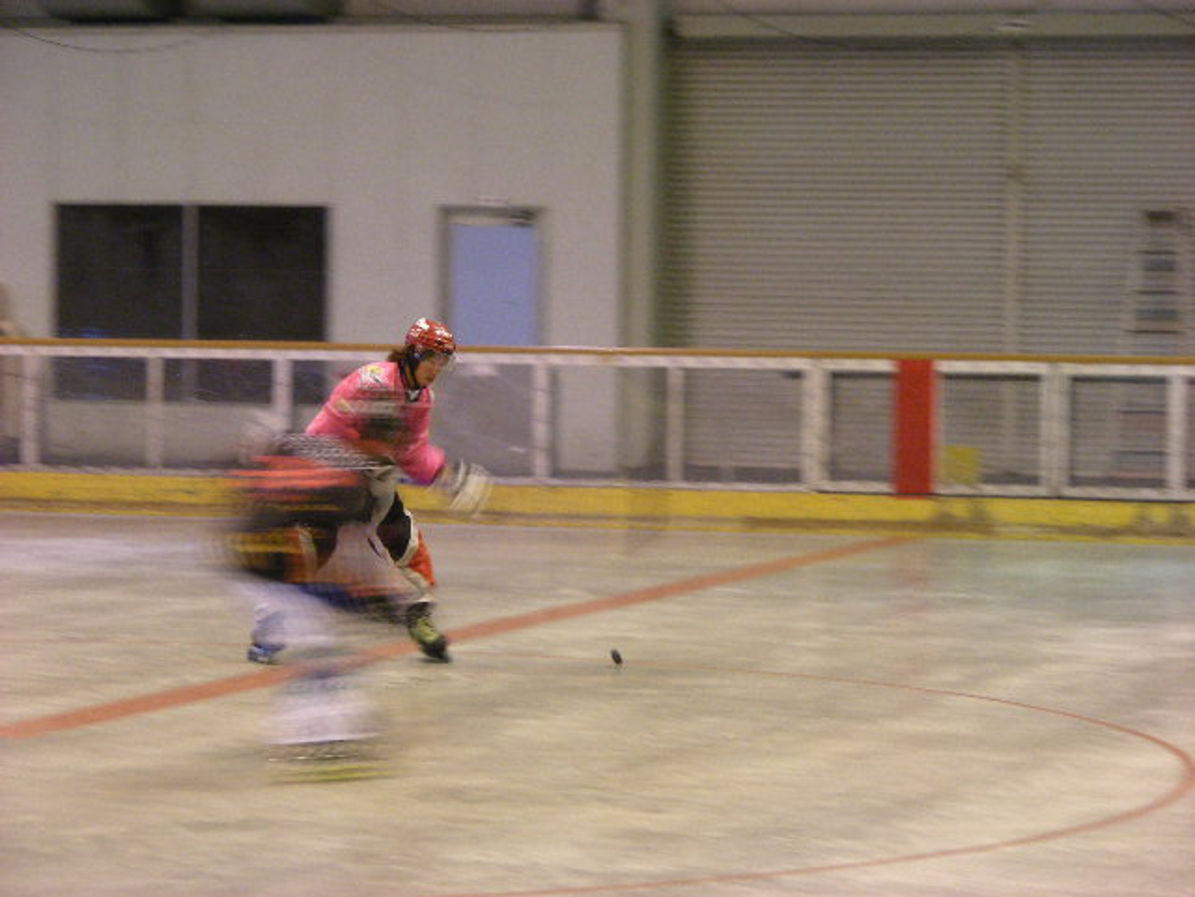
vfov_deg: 11.6
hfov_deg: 15.4
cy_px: 448
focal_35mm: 128
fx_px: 4419
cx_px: 598
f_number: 3.5
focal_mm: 21.3
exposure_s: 1/19
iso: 200
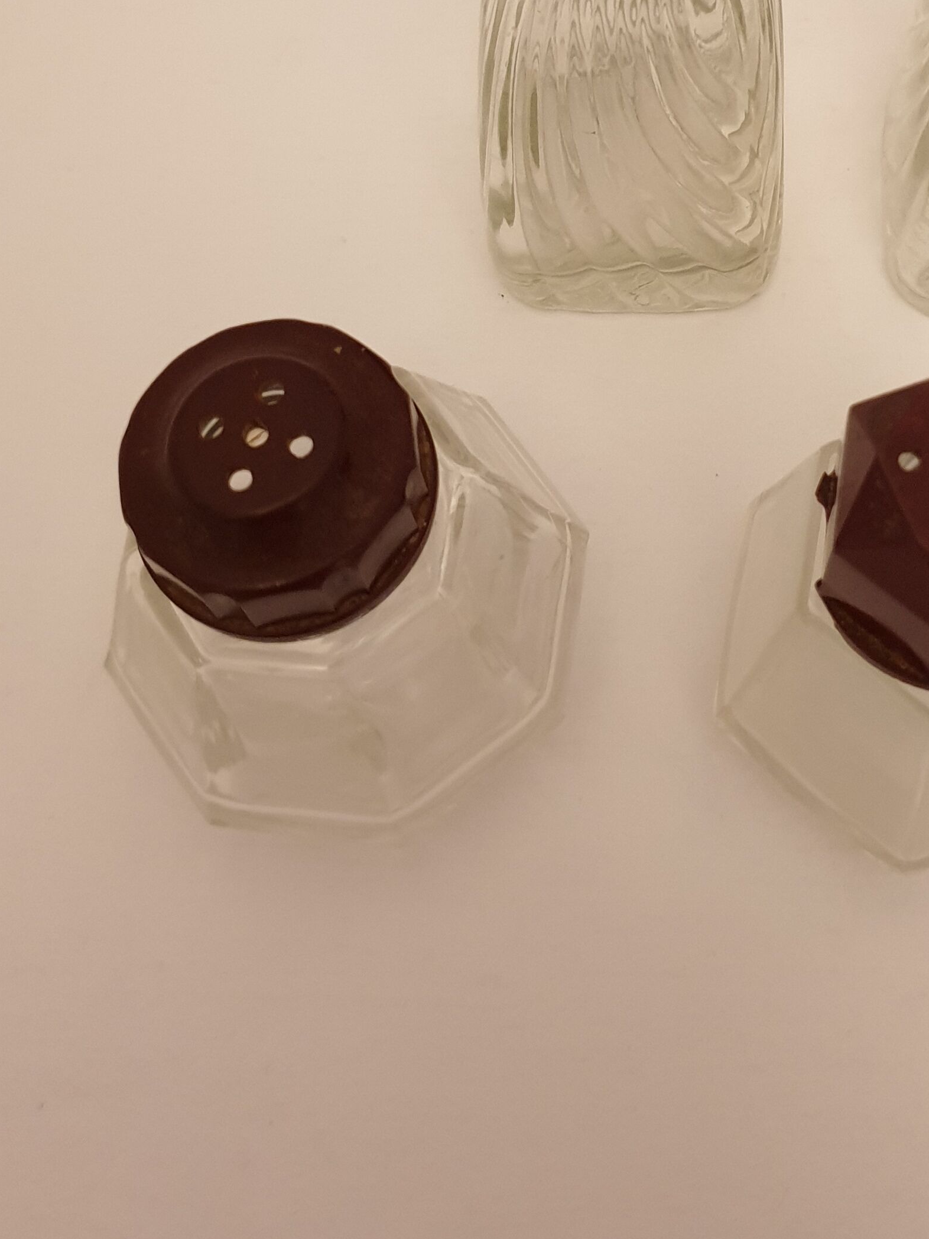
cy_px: 168
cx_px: 720
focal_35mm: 50
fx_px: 1790
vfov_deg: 36.3
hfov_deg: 28.6
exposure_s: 1/20
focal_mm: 4.3
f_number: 1.5
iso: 250
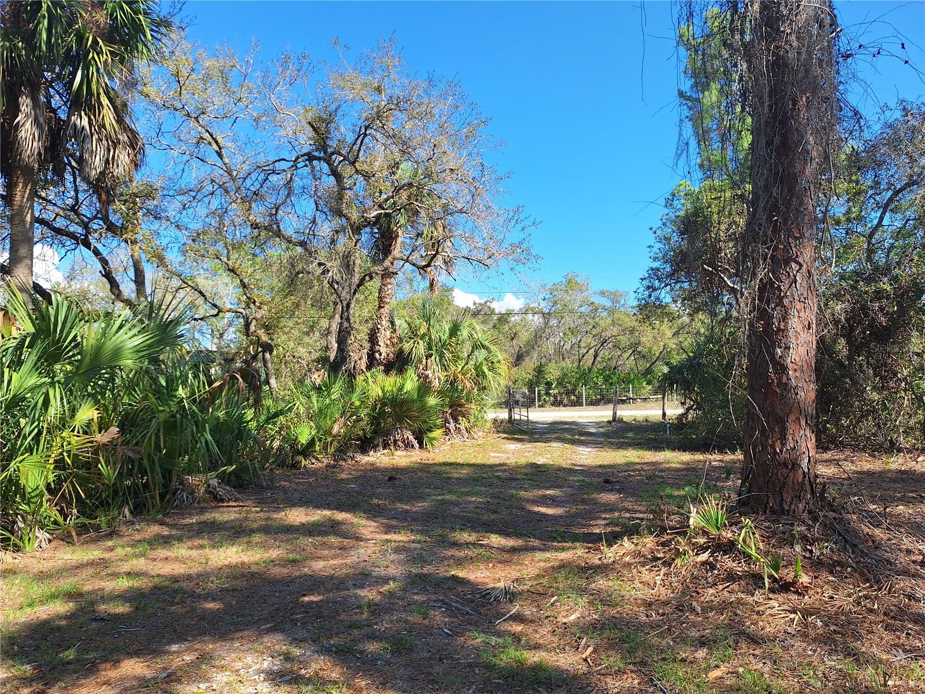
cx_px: 462
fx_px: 615
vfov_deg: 58.9
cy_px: 347
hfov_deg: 73.9
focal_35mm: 23
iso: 40
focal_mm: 5.54
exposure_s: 1/1497
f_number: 1.8
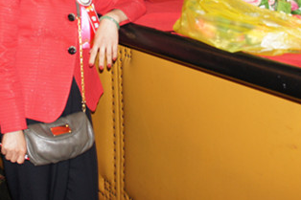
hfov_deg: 28.7
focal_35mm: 67
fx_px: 560
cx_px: 21
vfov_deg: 19.1
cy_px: -45
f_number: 3.5
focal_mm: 18
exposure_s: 1/20
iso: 200
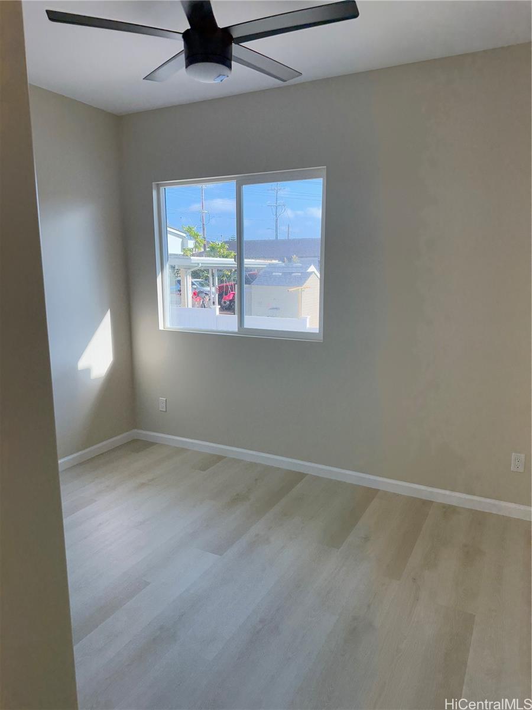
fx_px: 492
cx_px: 266
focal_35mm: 24
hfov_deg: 56.8
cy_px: 355
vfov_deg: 71.6
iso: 100
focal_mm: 6.76
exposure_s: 1/528
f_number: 1.78
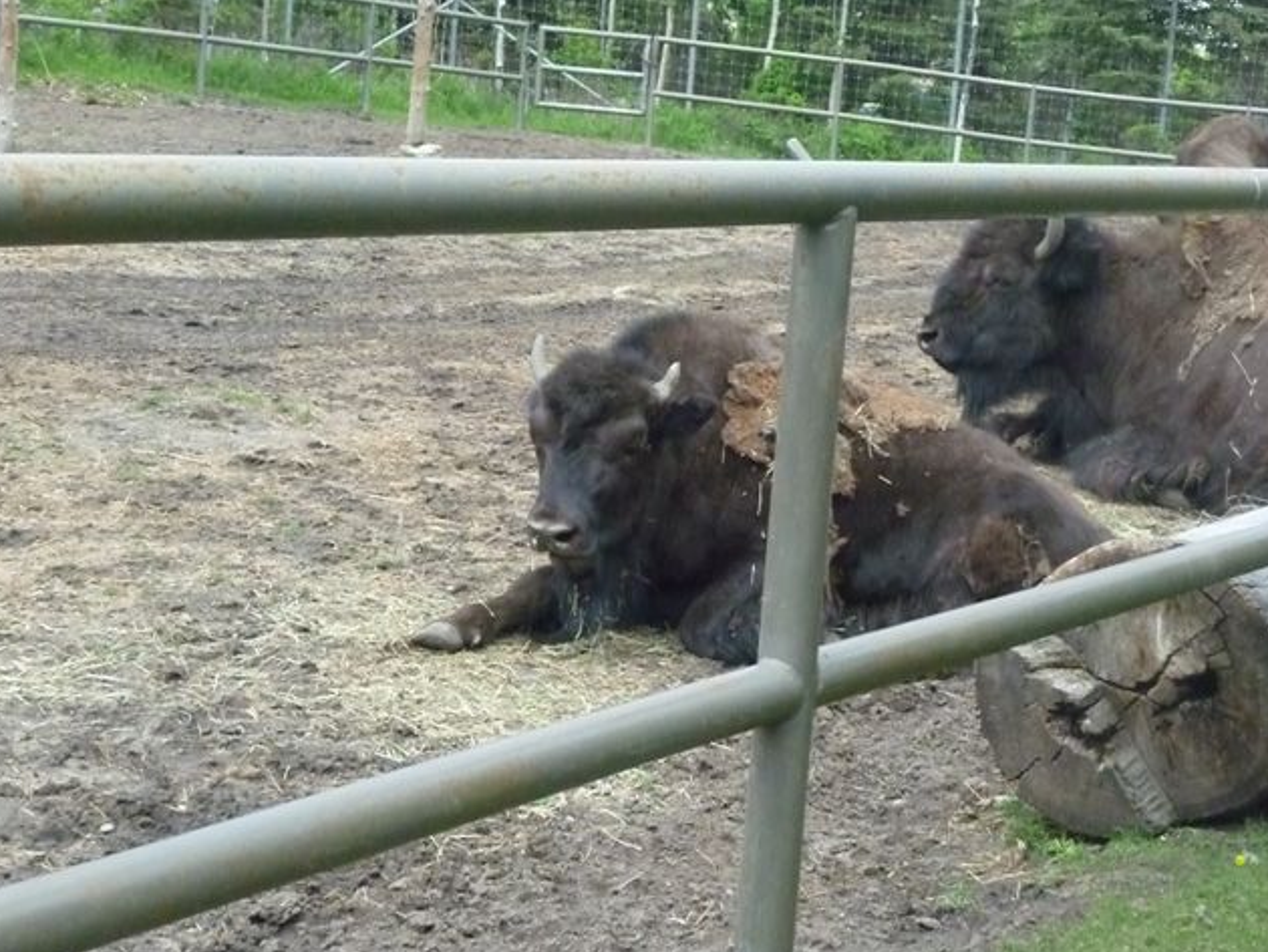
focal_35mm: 67
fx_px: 2455
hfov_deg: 29.0
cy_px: 479
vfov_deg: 21.9
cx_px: 632
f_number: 14
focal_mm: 11.8
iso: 1600
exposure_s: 1/200
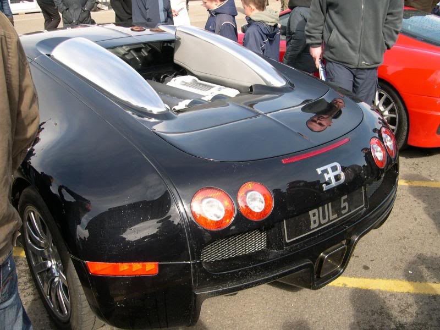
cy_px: 165
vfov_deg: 37.7
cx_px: 220
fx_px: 483
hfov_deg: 49.0
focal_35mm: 38
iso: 100
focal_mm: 8
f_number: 2.8
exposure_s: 1/425
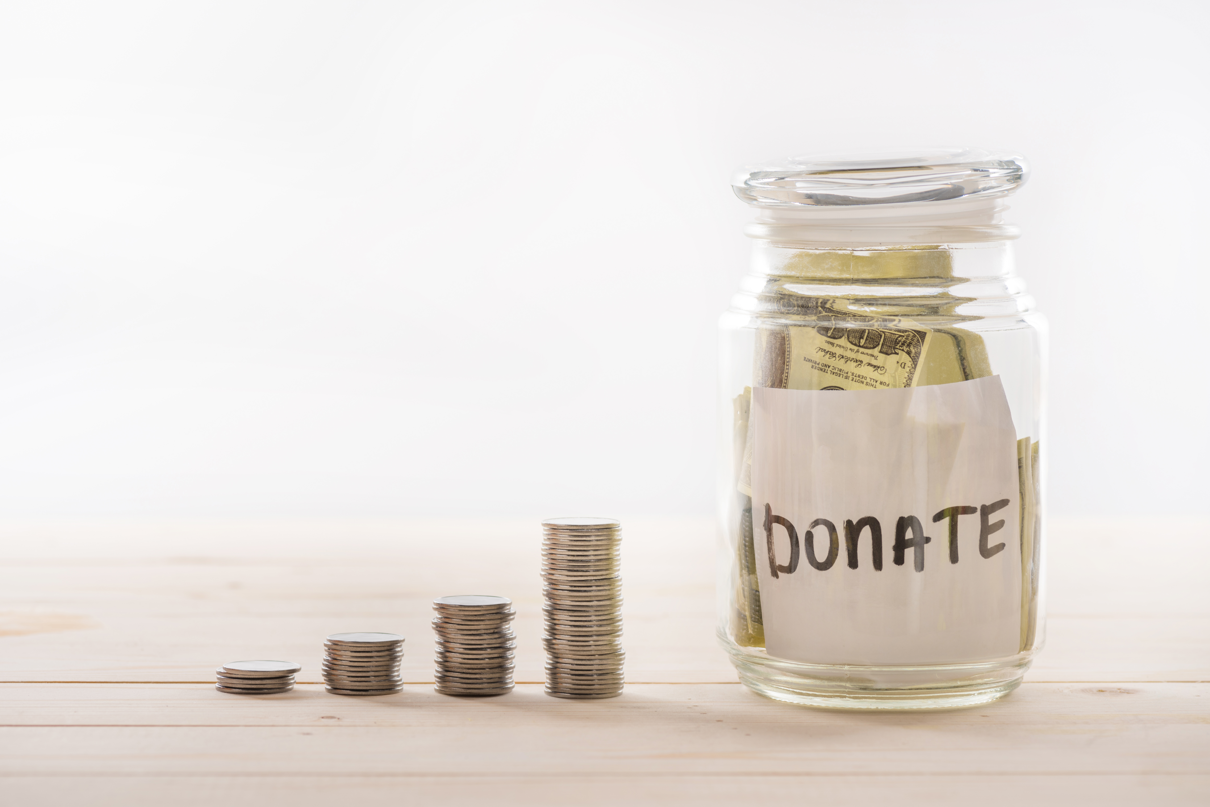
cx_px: 605
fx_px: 3530
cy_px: 404
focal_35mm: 105
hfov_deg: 19.5
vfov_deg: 13.1
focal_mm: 105
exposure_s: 1/125
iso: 64
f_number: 9
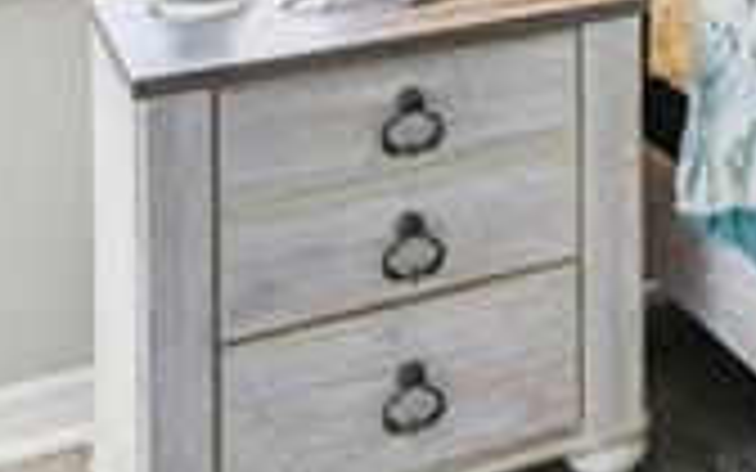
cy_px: -494
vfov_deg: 12.9
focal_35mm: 87
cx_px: 1030
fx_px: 1793
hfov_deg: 21.2
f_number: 8
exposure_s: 1/40
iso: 400
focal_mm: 14
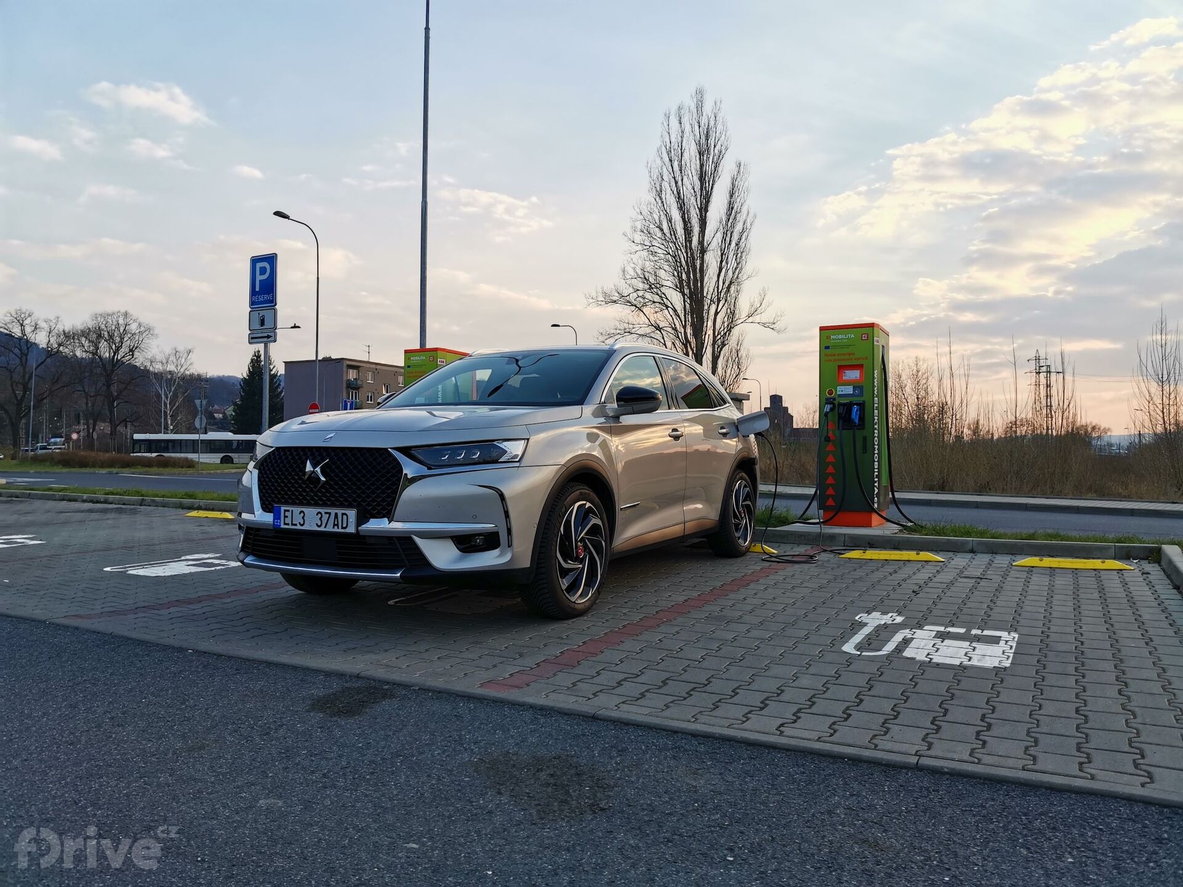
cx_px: 592
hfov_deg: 67.3
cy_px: 444
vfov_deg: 53.1
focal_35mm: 26
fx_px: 889
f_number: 1.4
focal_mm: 4.66
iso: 50
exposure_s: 1/1094
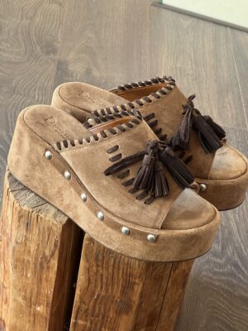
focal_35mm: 77
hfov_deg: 19.1
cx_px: 124
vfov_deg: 25.3
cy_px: 166
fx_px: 736
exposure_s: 1/50
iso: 320
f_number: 2.8
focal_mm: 9
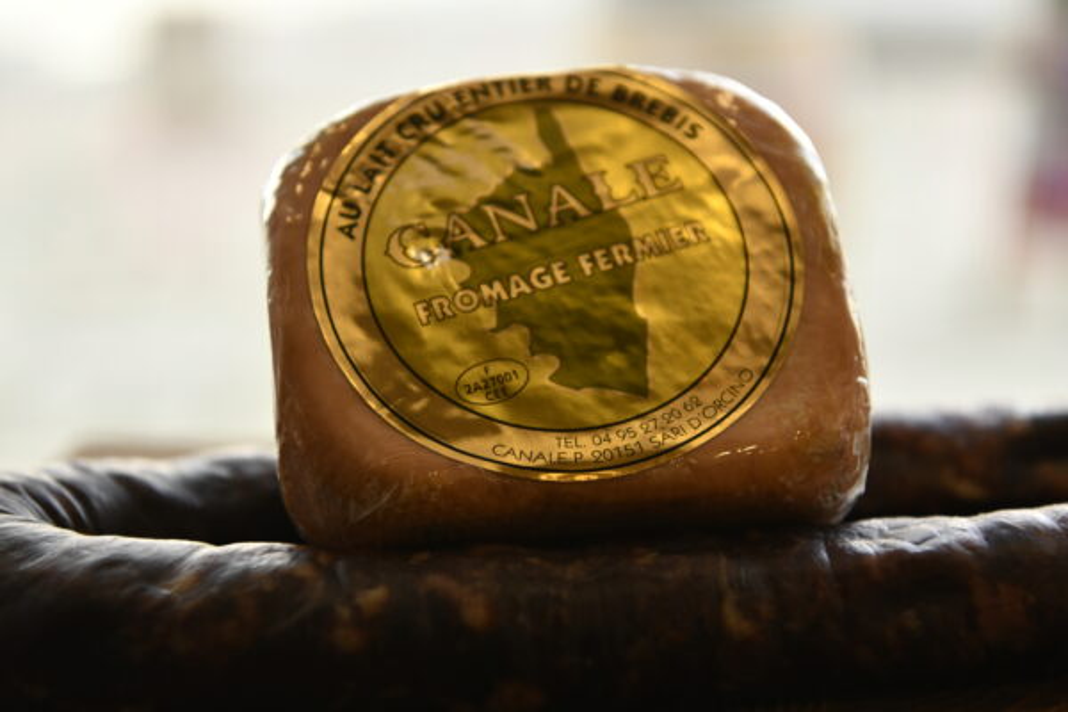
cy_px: 356
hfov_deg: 28.8
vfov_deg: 19.5
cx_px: 534
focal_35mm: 70
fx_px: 2077
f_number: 4.5
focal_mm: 70
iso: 1000
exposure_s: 1/800
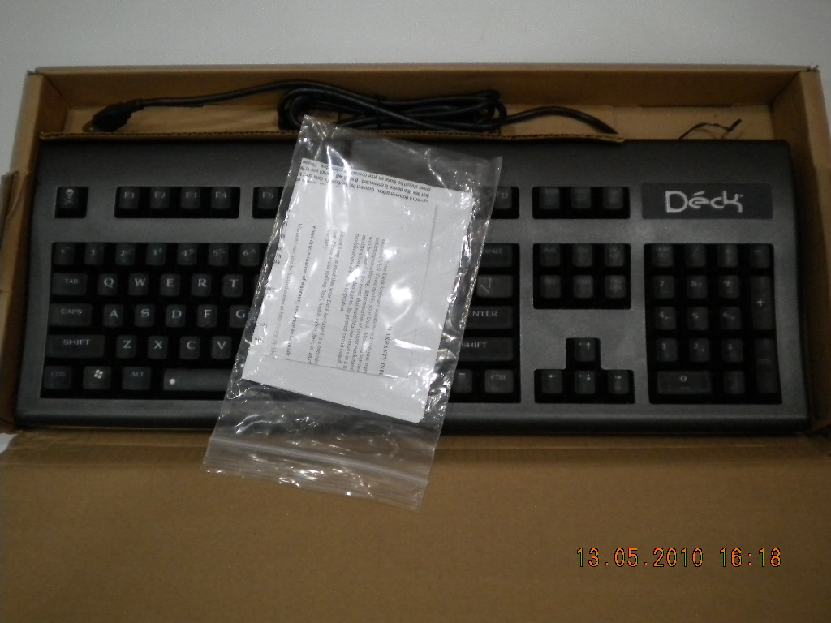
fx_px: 984
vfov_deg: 35.1
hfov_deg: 45.8
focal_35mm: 41
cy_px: 312
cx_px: 416
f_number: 3.5
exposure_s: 1/32.8
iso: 400
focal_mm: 7.4
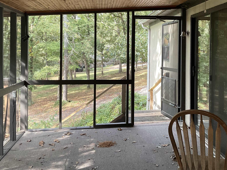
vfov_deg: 33.3
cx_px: 135
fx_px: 282
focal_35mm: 43
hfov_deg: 43.7
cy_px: 58
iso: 64
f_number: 1.8
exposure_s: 1/122
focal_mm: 3
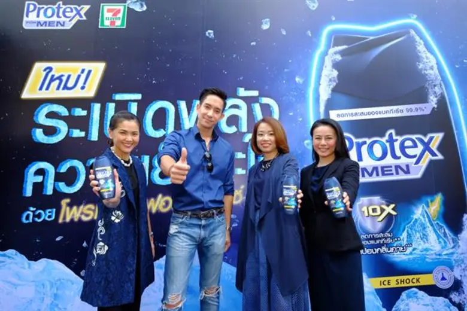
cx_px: 234
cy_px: 156
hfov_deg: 84.0
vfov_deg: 61.9
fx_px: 259
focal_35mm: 20
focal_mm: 13.2
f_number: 4
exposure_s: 1/100
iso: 200
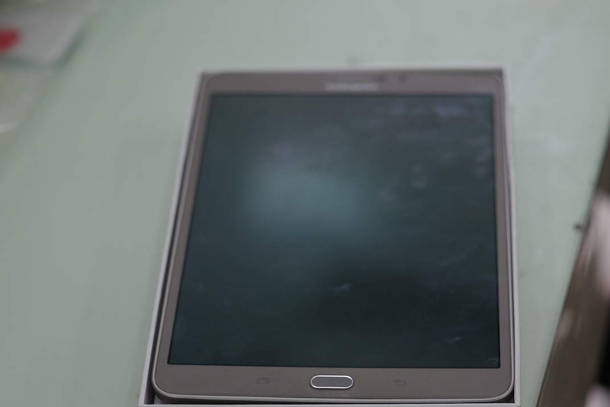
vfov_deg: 13.7
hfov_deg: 20.4
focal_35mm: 100
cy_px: 240
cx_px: 323
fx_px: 1695
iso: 800
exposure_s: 1/125
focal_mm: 56
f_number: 3.2
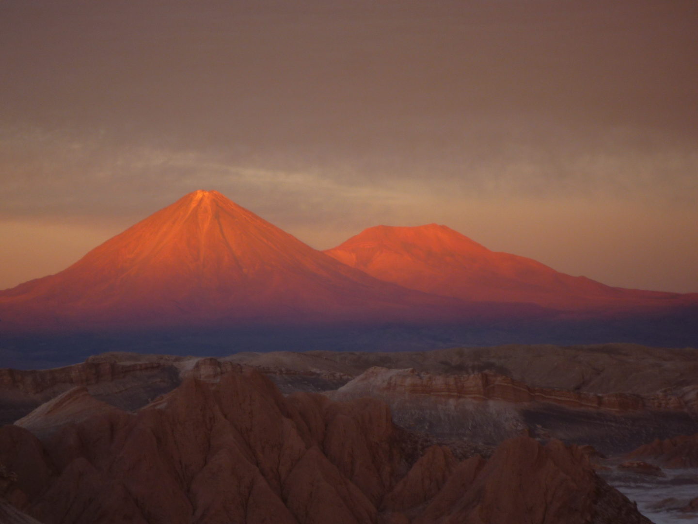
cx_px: 349
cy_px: 262
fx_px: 3085
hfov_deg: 12.9
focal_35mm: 153
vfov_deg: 9.7
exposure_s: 1/20
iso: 80
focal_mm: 22
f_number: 5.9
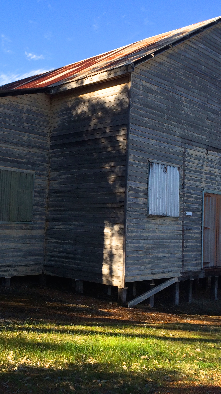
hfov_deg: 26.6
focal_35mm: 44
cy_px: 198
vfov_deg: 46.4
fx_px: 458
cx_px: 45
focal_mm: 4.12
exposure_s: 1/1109
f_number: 2.2
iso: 32
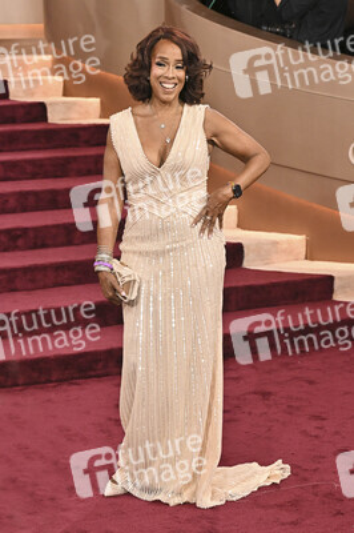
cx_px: 177
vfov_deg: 29.7
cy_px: 266
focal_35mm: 68
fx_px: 1005
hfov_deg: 20.0
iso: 2500
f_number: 5
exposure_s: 1/320
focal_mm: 68
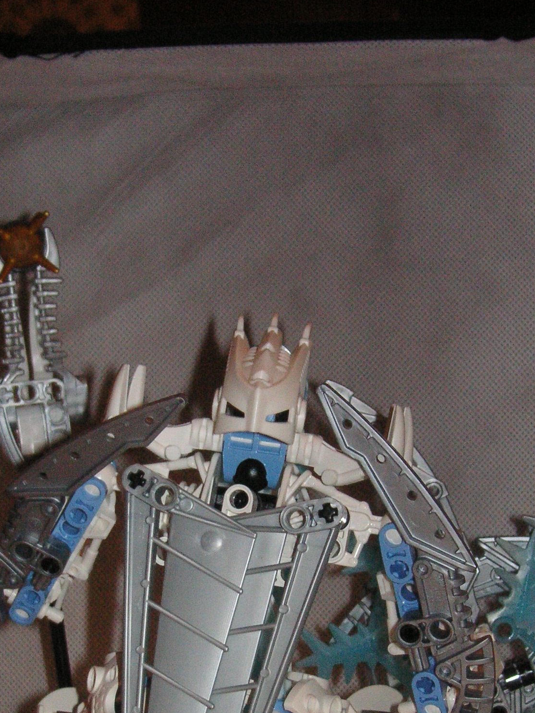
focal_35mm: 64
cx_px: 269
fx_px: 1319
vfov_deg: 29.6
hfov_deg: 22.9
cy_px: 574
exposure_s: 1/45
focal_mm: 6.1
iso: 160
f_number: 2.8
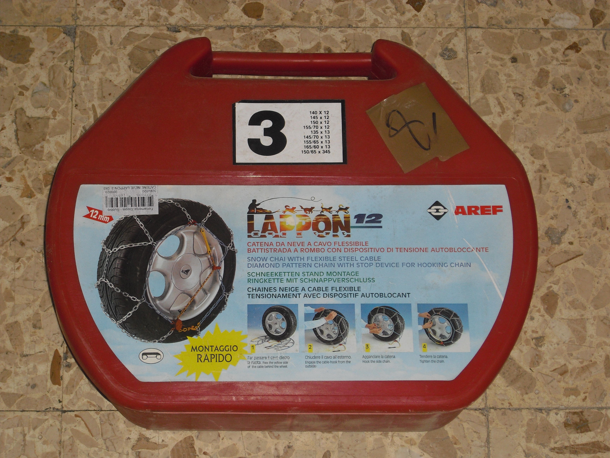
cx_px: 305
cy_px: 229
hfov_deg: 21.1
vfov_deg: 15.9
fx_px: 1639
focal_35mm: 93
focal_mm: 15.3
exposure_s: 1/60
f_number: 4.7
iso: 100
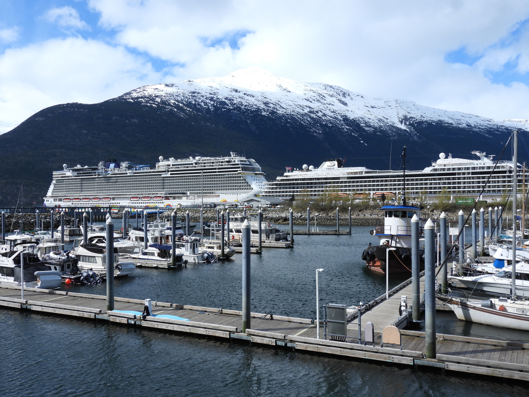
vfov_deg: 42.9
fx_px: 504
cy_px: 198
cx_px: 264
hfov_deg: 55.4
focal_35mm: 33
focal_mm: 5.9
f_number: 3.5
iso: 100
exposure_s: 1/2000
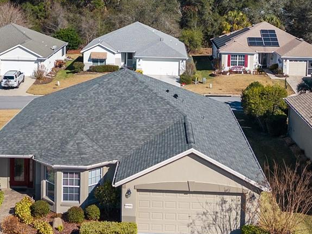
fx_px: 604
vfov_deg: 21.6
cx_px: 139
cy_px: 41
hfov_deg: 28.9
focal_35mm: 67
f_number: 1.8
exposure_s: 1/60
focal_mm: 8.67
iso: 100
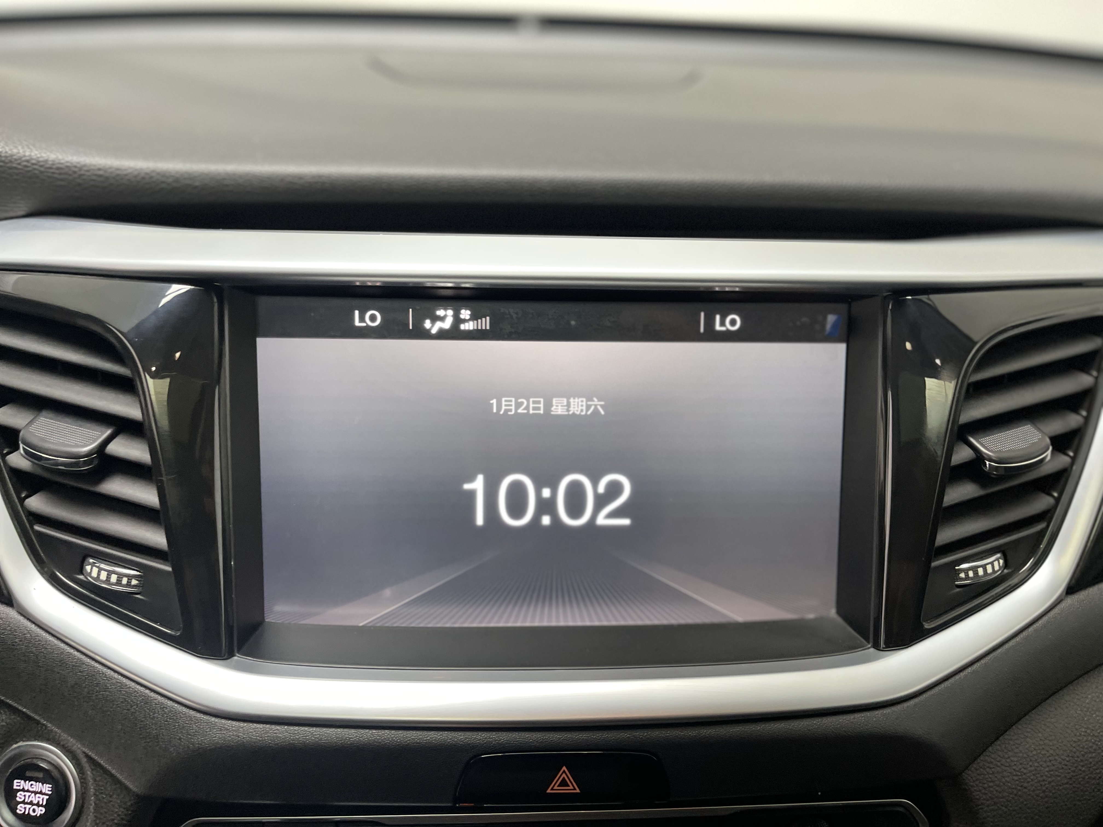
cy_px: 414
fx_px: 828
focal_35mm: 26
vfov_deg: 53.1
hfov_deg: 67.3
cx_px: 552
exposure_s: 1/50
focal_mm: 5.1
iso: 250
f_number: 1.6
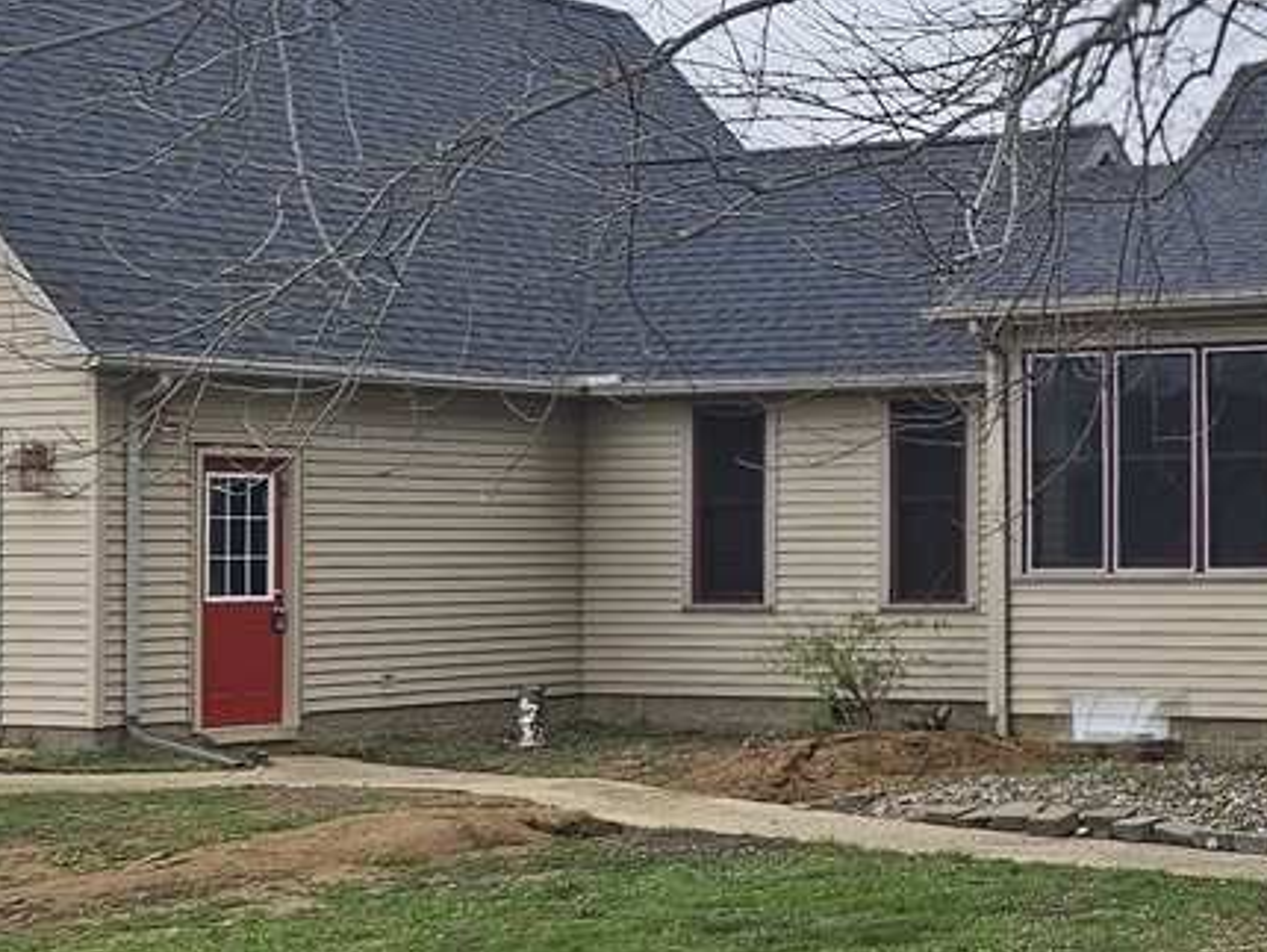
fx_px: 2820
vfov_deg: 19.2
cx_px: 1635
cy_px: 483
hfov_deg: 22.7
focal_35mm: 77
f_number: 1.8
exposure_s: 1/603
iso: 25
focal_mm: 5.4
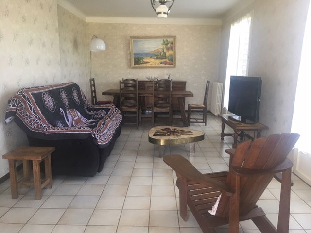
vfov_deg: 48.2
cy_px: 116
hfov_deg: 61.7
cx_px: 156
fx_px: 261
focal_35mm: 29
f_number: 2.2
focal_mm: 4.15
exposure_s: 1/33
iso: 50
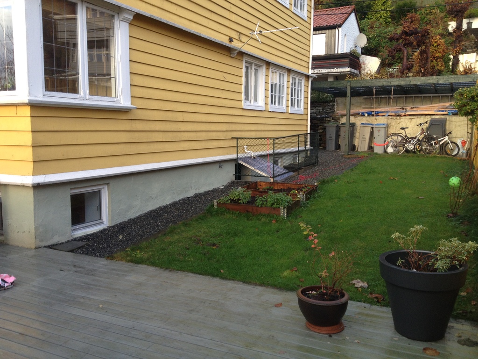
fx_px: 483
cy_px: 180
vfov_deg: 40.7
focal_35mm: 35
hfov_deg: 52.6
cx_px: 239
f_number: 2.4
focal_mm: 4.28
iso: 64
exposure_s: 1/120
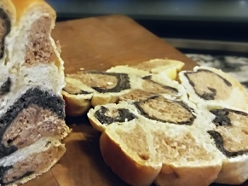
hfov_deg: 24.5
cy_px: 75
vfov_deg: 19.1
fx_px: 551
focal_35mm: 77
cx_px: 19
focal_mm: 3.7
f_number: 1.9
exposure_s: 1/20
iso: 160
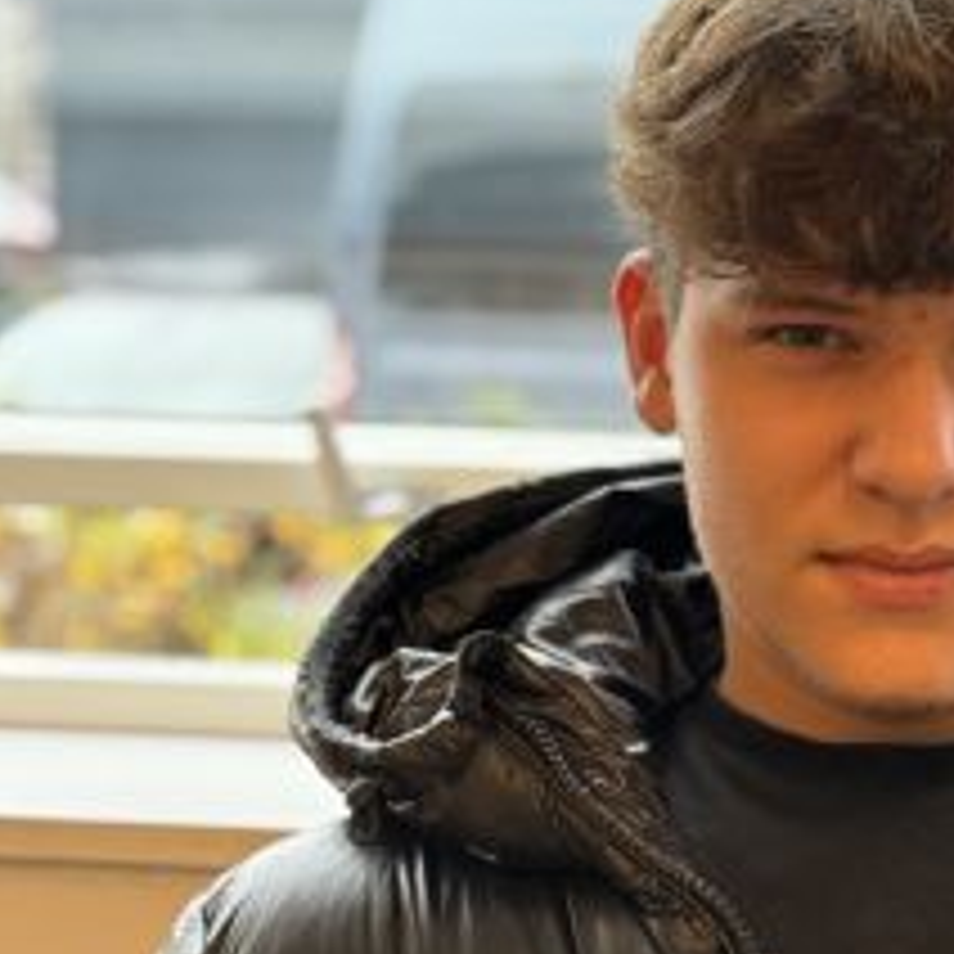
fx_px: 3742
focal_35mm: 120
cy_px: 702
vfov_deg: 14.5
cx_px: 932
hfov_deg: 14.3
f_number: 1.78
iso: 200
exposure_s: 1/50
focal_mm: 6.76
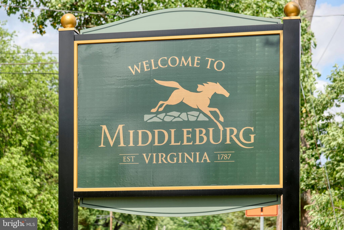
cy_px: 115
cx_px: 172
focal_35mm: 100
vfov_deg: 13.7
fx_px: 956
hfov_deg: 20.4
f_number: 5.6
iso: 320
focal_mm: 100
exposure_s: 1/640
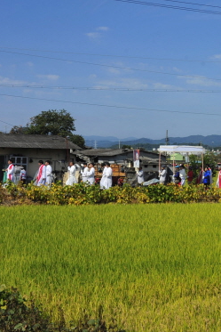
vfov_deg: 26.9
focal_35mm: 75
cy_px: 134
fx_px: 690
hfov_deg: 17.5
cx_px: 255
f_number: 11
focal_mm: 40
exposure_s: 1/400
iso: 200
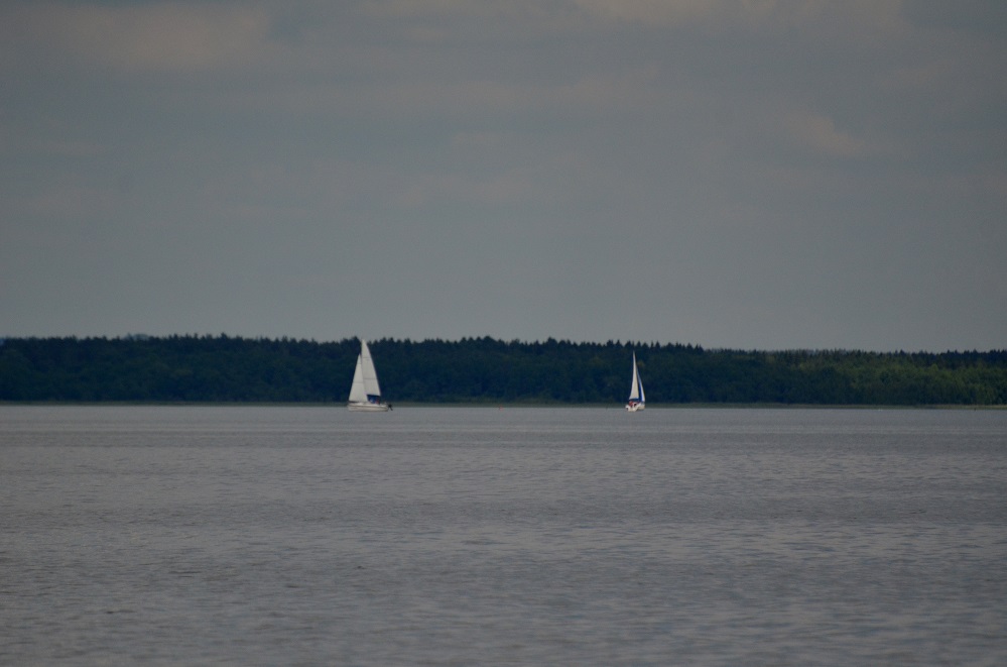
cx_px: 504
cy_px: 334
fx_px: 12558
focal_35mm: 450
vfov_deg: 3.0
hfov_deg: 4.6
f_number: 5.6
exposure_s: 1/8000
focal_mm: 300
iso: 640
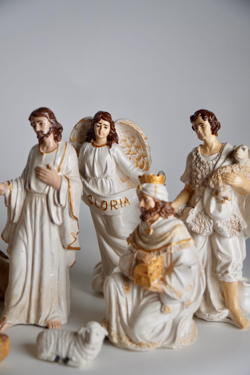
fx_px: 547
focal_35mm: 52
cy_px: 188
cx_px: 125
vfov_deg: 37.9
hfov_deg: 25.7
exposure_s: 1/1000
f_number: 2.8
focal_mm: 35
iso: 400
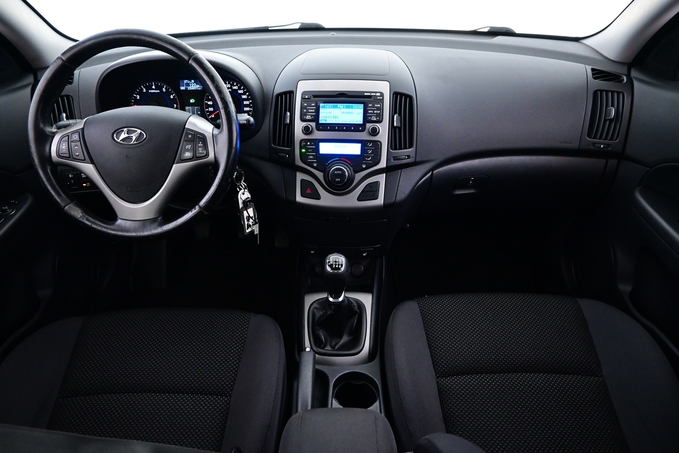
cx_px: 340
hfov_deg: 73.7
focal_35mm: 24
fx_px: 453
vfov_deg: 53.1
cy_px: 226
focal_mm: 16
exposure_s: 1/25
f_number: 3.5
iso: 3200
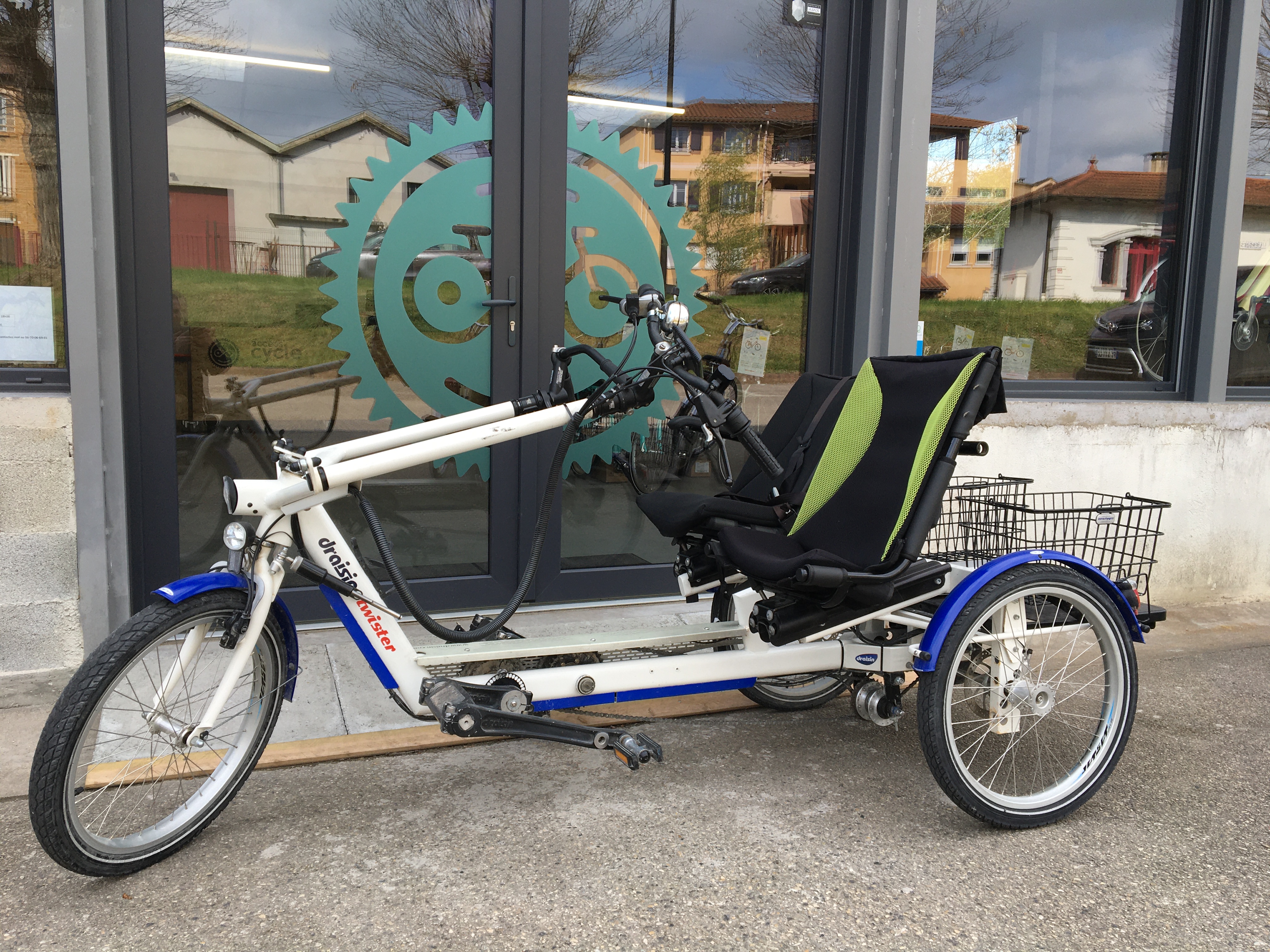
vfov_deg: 48.2
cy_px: 476
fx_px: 1064
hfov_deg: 61.7
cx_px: 635
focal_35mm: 29
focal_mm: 4.15
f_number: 2.2
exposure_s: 1/452
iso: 25
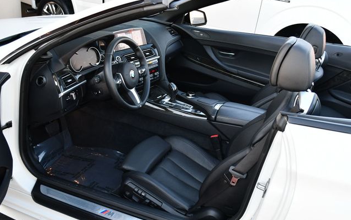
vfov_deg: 34.4
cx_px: 176
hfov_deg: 52.7
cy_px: 111
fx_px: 354
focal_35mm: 37
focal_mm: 18
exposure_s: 1/250
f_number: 4
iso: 400
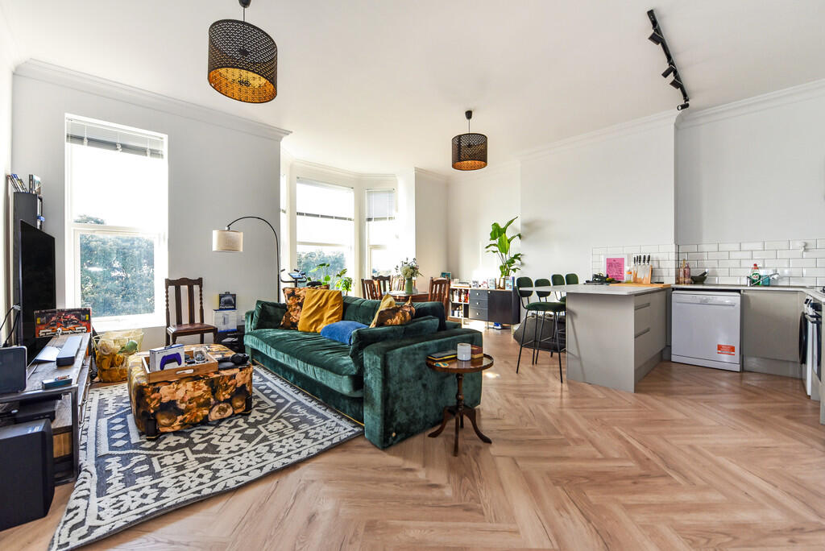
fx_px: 321
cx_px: 412
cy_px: 276
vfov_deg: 81.3
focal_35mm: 14
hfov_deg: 104.2
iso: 400
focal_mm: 14
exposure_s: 1/60
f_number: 7.1
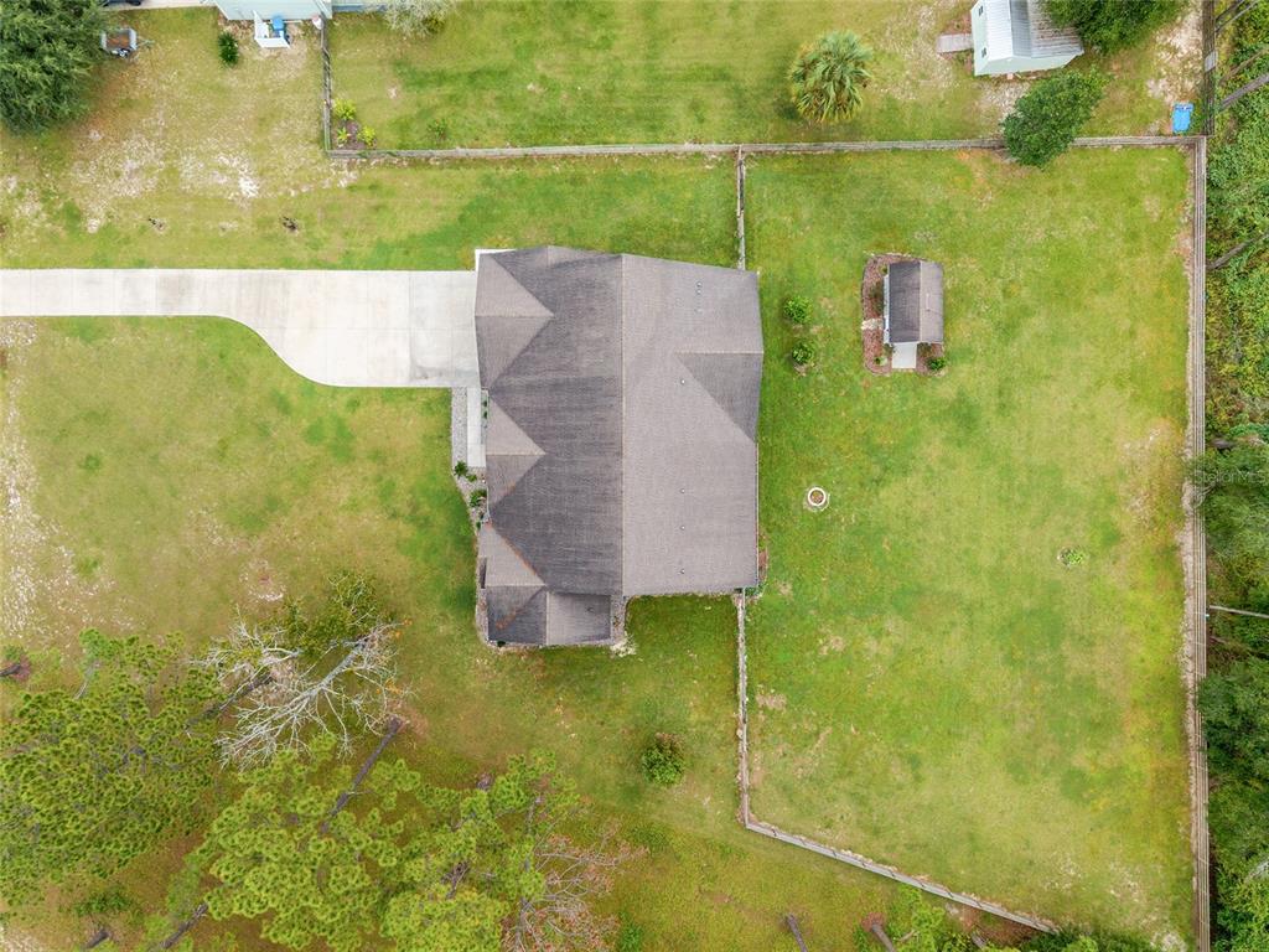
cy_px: 476
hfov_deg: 71.6
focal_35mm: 24
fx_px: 880
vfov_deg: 56.8
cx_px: 634
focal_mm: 8.67
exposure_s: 1/125
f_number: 1.8
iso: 100
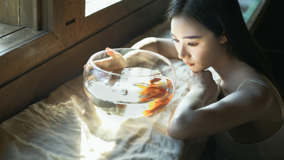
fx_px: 399
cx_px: 141
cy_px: 68
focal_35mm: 53
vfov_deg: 22.6
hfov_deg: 39.2
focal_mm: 50
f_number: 2.8
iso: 100
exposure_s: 1/125
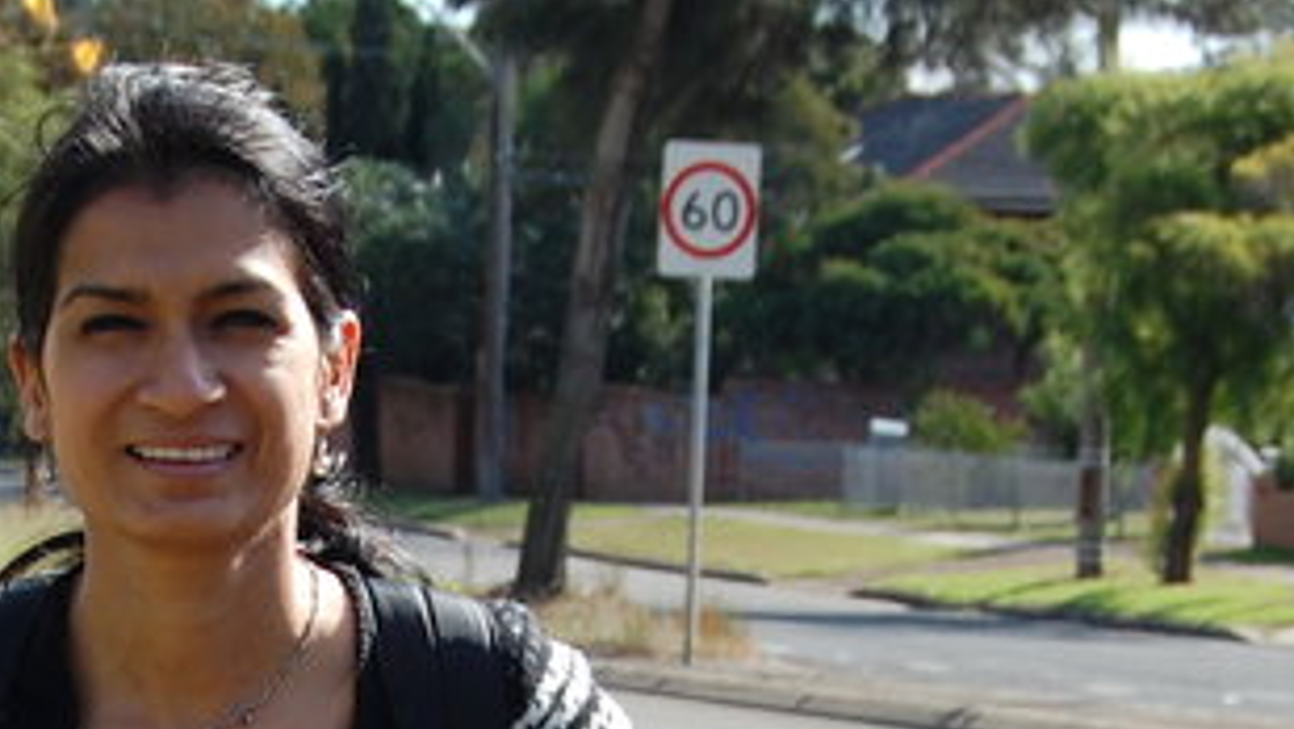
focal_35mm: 177
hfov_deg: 12.1
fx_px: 6075
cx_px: 126
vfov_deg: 6.7
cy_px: 1225
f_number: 8
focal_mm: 34
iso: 200
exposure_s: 1/250
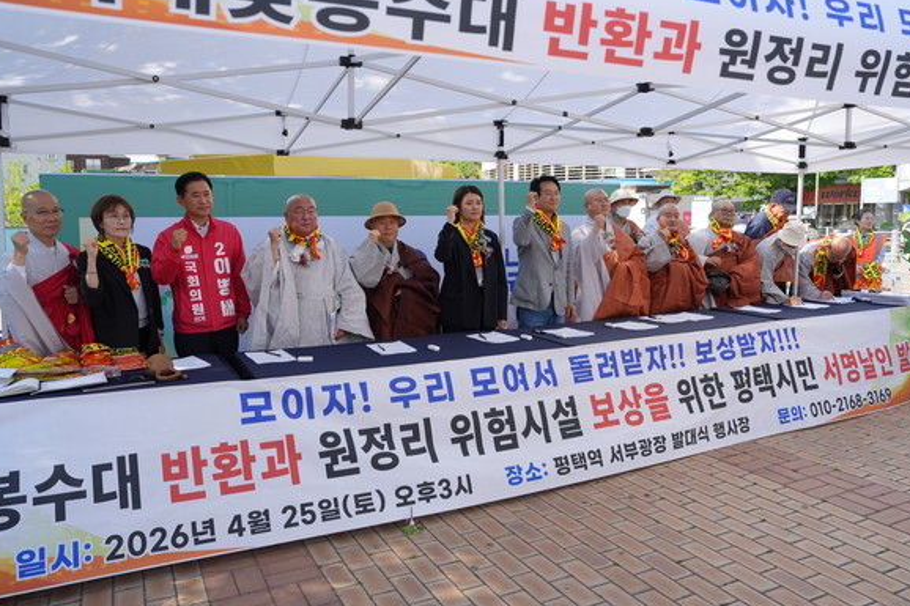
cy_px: 293
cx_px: 447
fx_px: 682
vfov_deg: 47.9
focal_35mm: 27
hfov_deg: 67.4
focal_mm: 26
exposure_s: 1/320
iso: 100
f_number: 4.5
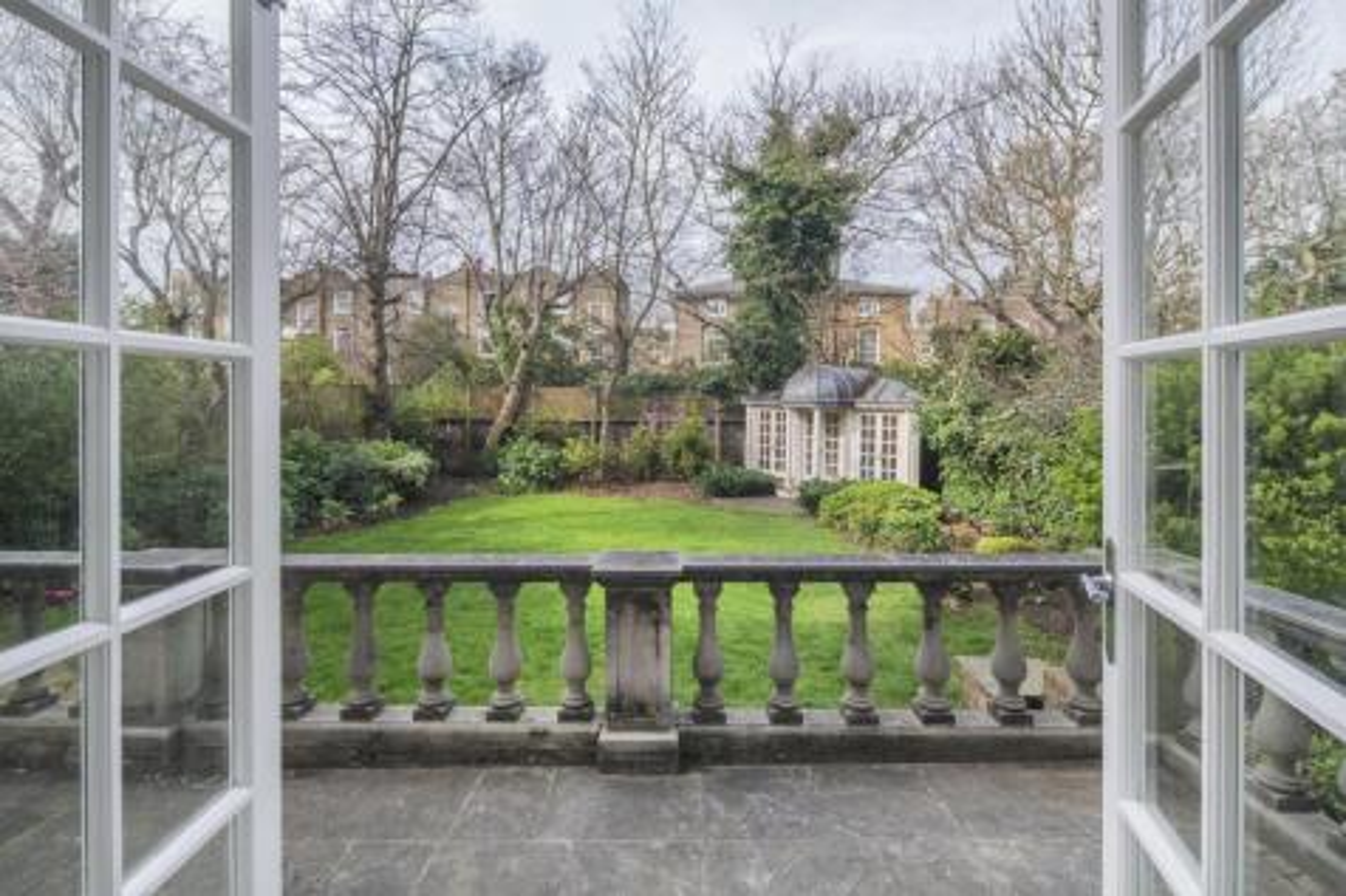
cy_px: 448
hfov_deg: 93.3
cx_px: 673
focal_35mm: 17
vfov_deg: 70.4
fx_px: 635
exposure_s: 1/30
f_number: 13
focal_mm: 17
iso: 100
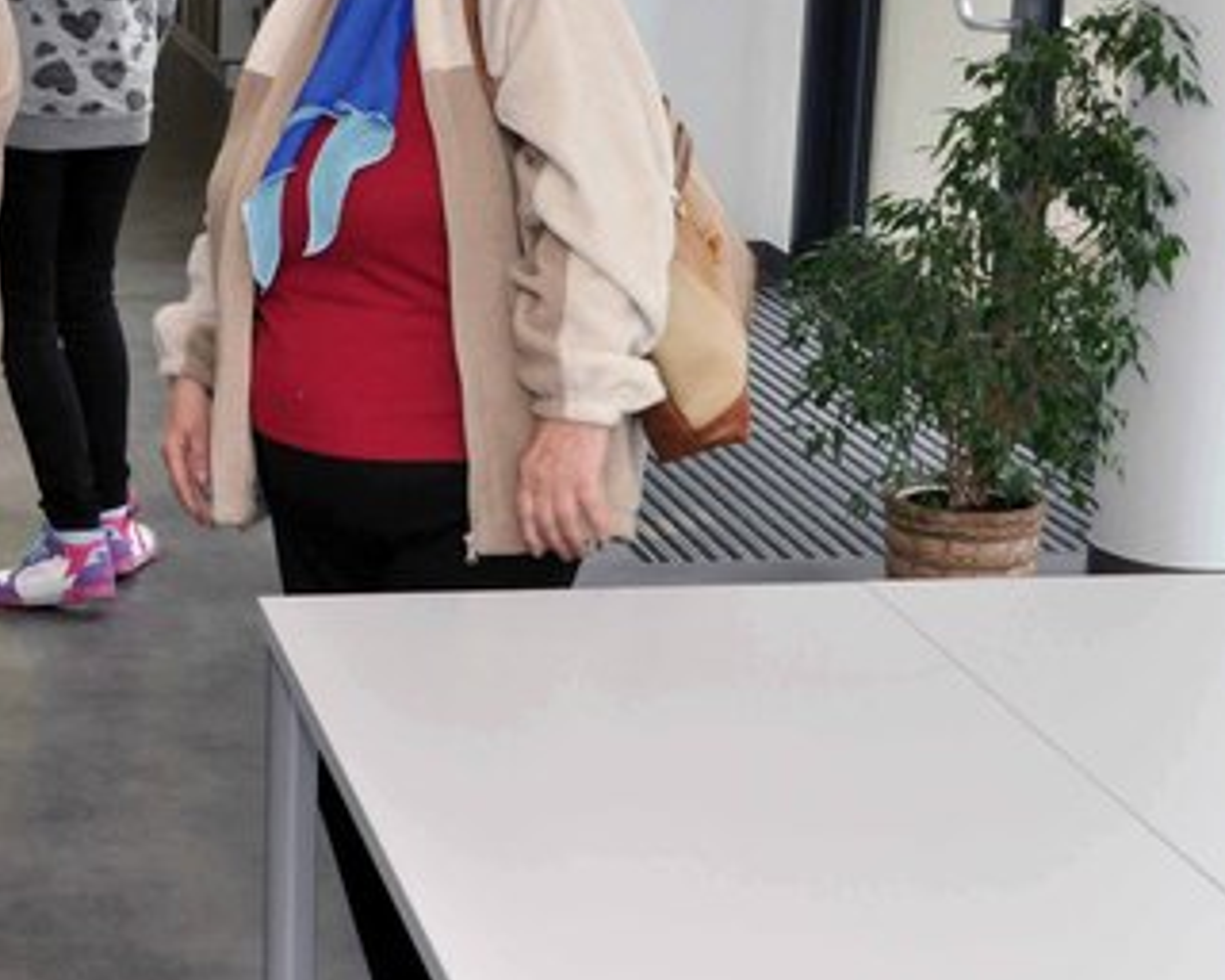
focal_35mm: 83
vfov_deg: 18.4
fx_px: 3008
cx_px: 199
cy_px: 291
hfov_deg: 22.6
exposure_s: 1/60
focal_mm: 29
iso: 800
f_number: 13
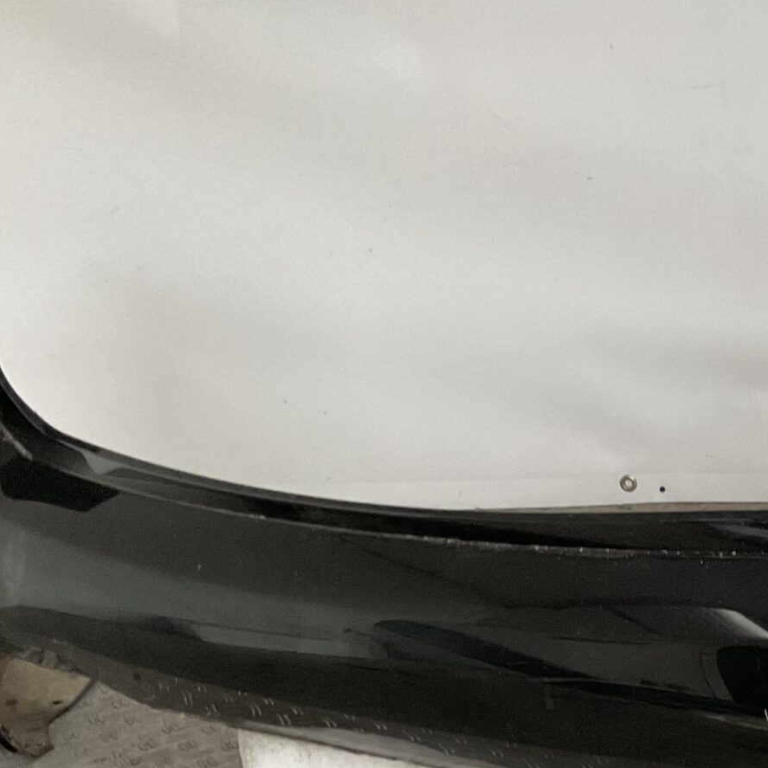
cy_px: 673
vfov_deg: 22.8
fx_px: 1857
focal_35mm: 74
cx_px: 886
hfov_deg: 21.9
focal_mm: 3
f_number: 1.8
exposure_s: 1/60
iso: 160
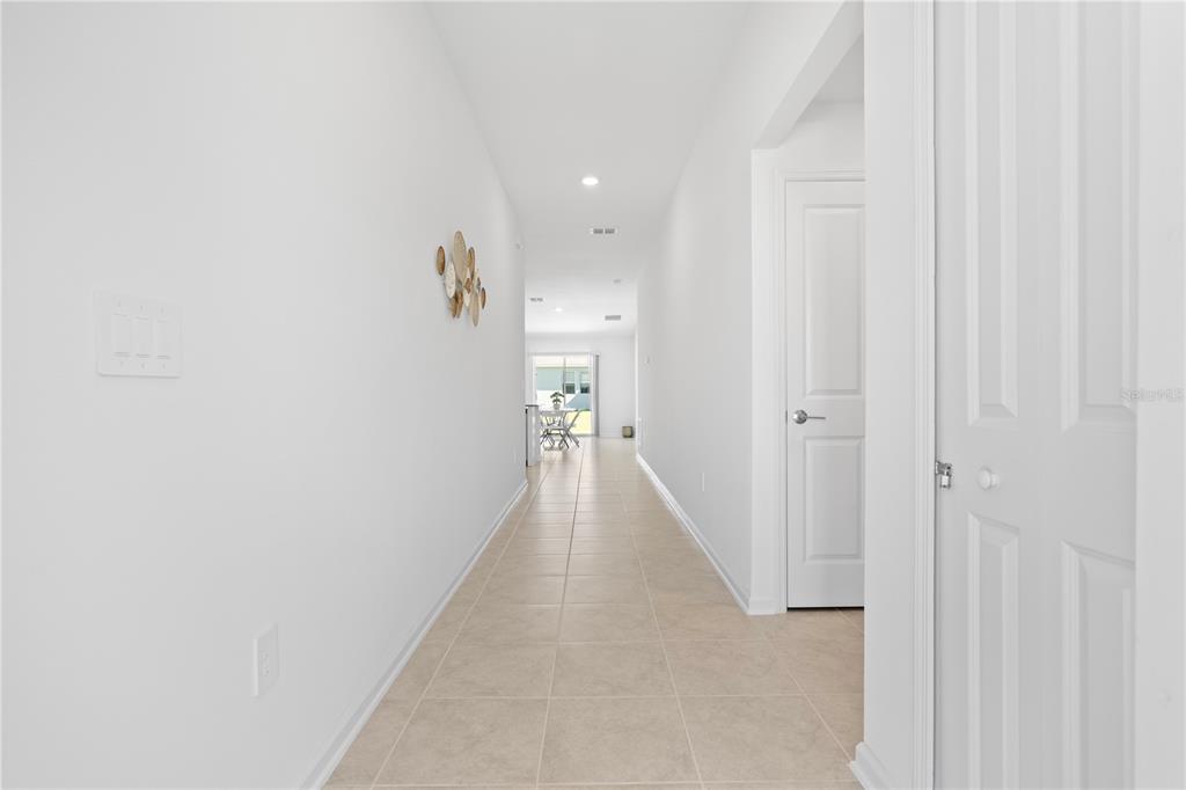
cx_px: 593
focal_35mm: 17
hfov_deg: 93.3
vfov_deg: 70.4
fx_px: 560
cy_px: 395
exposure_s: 1/3
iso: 100
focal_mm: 17
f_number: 9
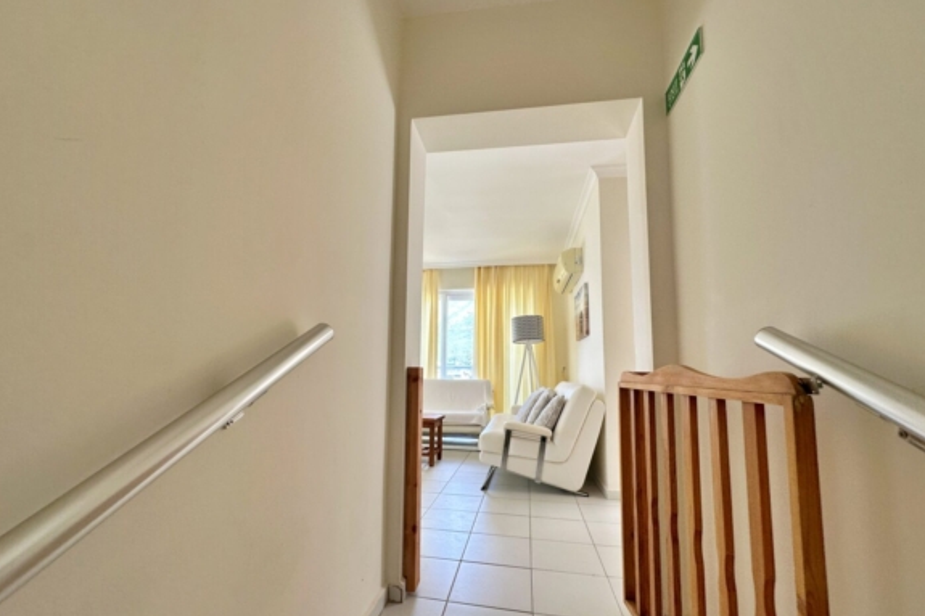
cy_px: 335
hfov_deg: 100.4
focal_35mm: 15
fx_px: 385
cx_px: 455
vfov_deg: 77.1
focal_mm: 2.22
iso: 64
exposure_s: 1/99
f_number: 2.2
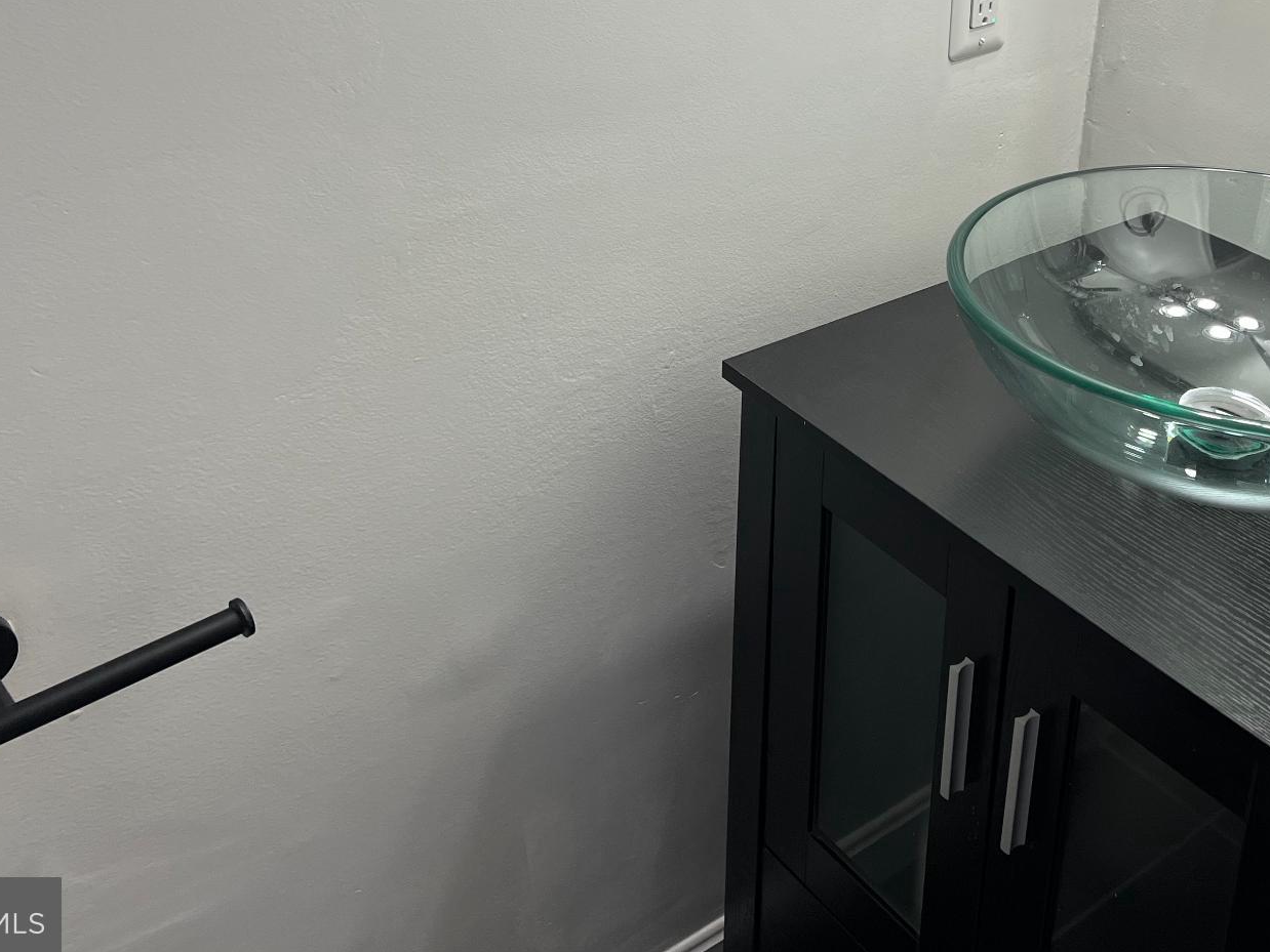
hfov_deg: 43.2
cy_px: 174
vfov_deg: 32.6
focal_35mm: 43
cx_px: 856
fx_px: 1578
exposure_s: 1/120
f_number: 1.5
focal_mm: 5.7
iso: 125
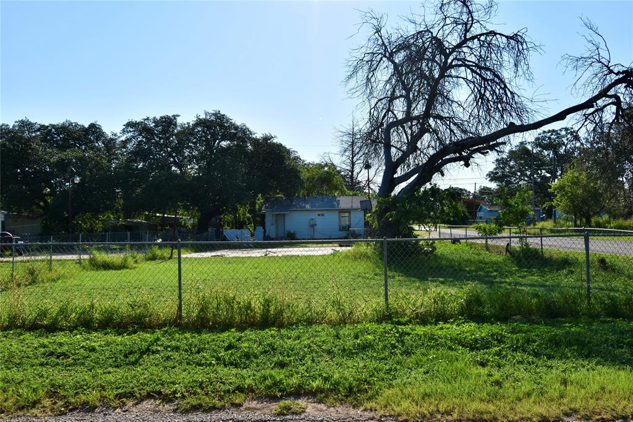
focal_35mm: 30
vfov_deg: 43.6
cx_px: 316
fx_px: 527
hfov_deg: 61.9
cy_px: 211
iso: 100
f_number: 9
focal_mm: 20
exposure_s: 1/320
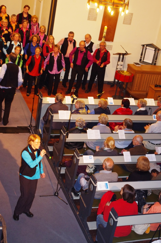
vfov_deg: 31.5
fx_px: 430
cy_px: 122
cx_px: 80
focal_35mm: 64
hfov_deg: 21.2
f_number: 4.5
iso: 1600
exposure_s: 1/30
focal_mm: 42.5
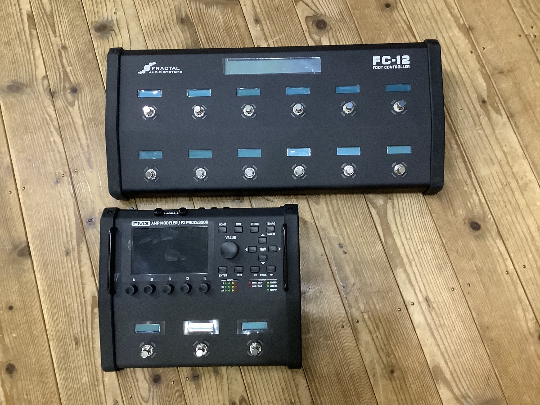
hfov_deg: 58.4
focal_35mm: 31
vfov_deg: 45.4
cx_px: 270
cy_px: 202
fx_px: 484
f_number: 2.4
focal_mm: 3.3
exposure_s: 1/25
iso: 400
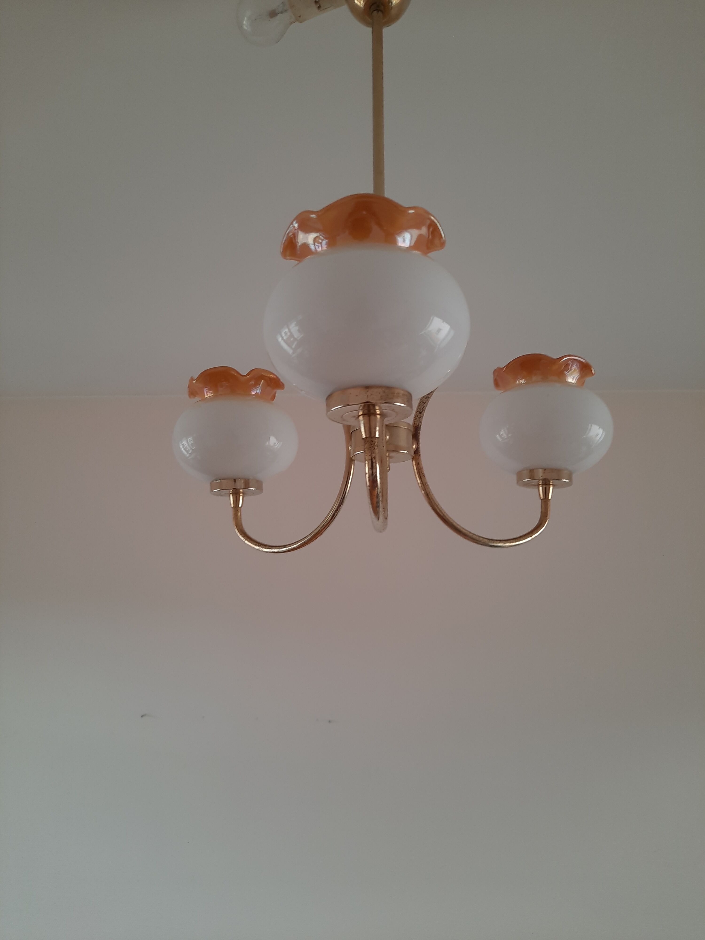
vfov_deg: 69.4
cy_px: 470
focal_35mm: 25
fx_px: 679
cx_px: 352
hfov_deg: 54.9
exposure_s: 1/50
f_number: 2
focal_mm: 4.6
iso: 64
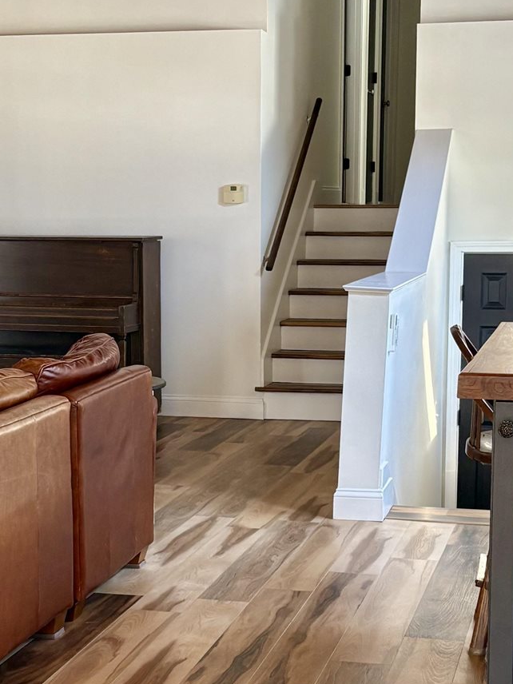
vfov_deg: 27.7
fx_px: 1383
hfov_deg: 21.0
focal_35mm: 70
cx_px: 256
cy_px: 412
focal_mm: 5.96
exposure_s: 1/71
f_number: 1.6
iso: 125
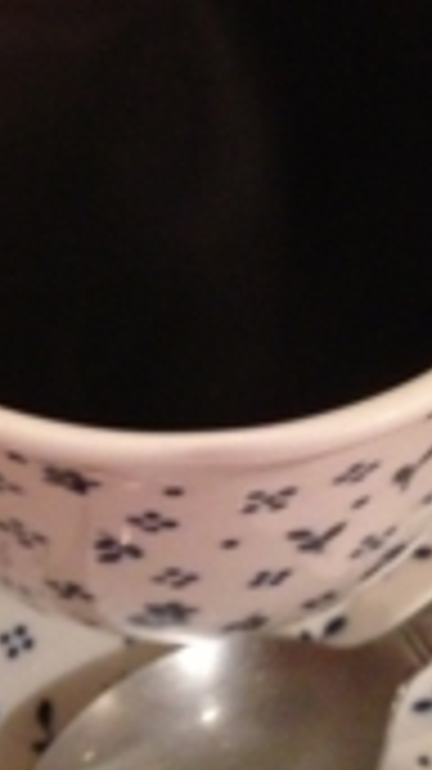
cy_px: 351
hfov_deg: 14.4
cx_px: 166
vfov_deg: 25.3
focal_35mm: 84
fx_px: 1713
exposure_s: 1/15
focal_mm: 4.13
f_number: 2.4
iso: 640
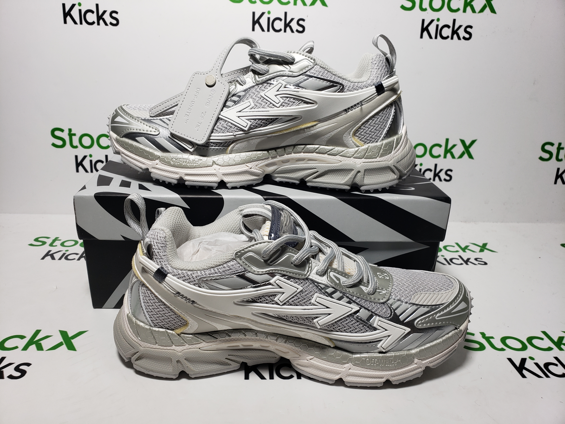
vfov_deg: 53.1
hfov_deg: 67.3
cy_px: 212
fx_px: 424
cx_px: 282
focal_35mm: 26
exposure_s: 1/206
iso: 50
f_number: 2.4
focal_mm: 4.3
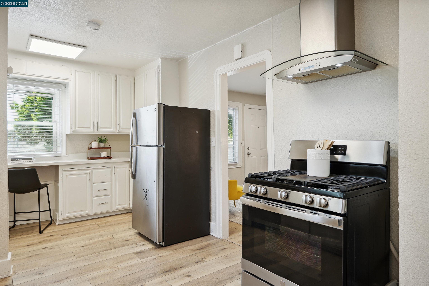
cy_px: 143
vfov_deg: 57.2
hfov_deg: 78.6
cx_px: 214
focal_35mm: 22
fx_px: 262
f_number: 5.6
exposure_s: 1/10
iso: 100
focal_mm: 22
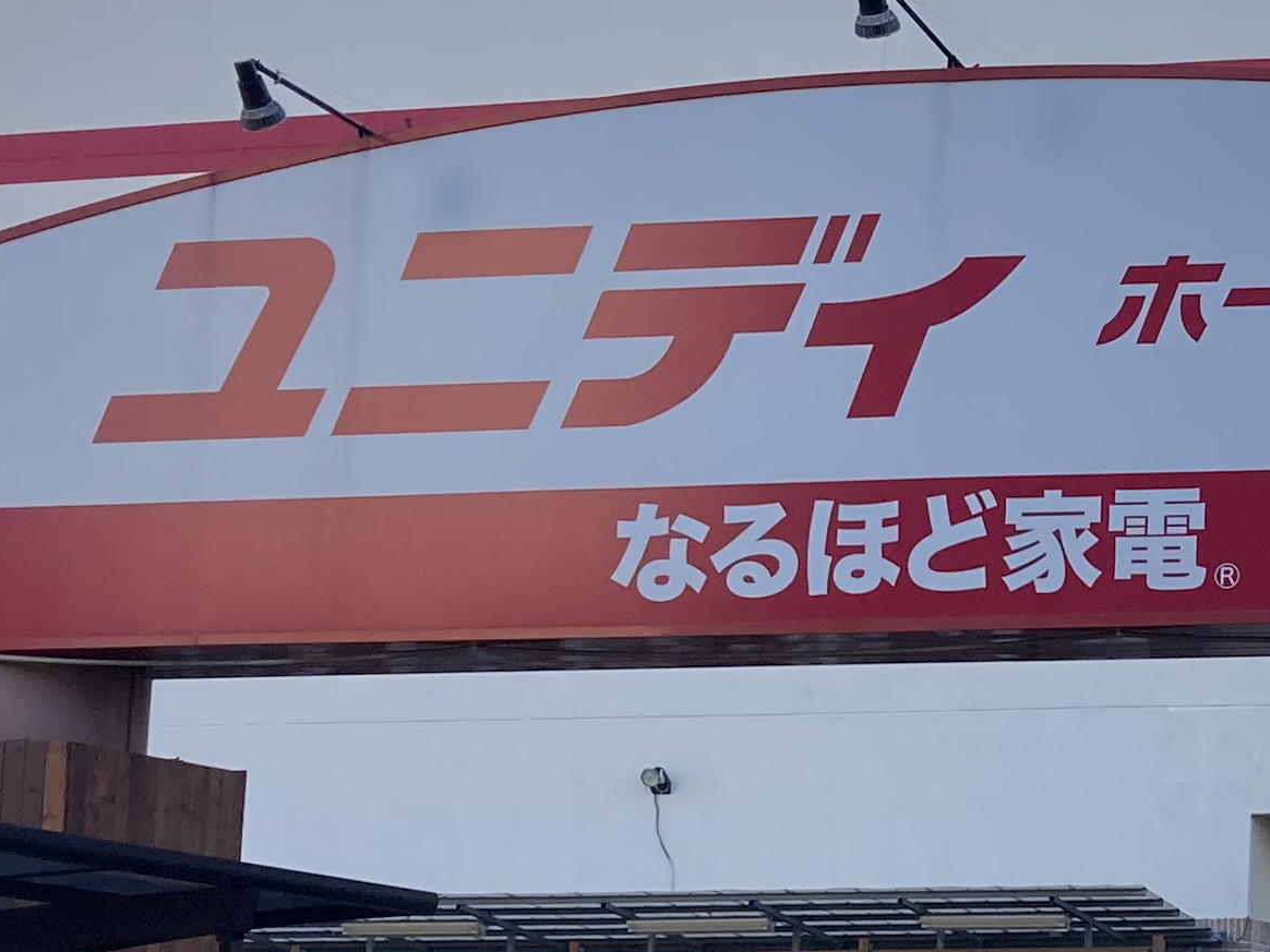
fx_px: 3559
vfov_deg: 15.2
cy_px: 481
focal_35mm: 97
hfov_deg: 18.9
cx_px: 1595
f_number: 1.8
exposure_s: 1/1091
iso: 20
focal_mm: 3.99
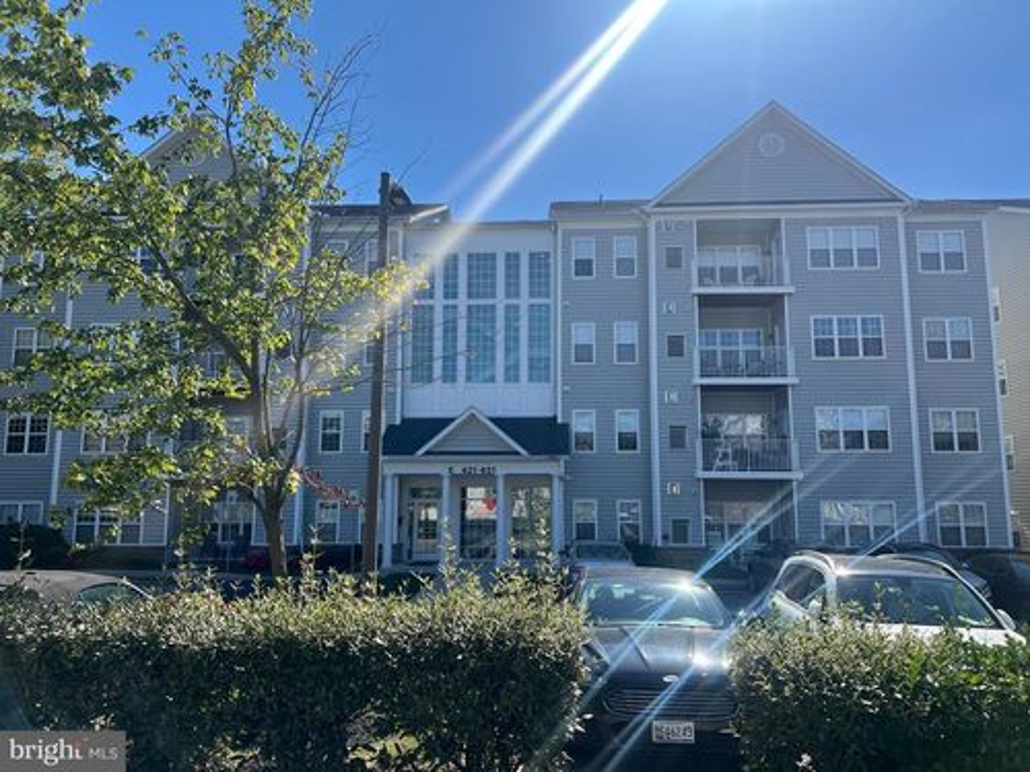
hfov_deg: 67.3
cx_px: 515
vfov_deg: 53.1
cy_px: 386
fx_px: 774
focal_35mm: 26
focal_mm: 5.7
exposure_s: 1/3704
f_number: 1.5
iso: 50
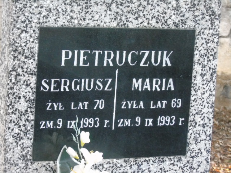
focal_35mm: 162
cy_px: 86
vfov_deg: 9.2
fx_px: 1081
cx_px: 116
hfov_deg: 12.2
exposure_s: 1/125
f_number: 4.9
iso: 800
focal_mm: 29
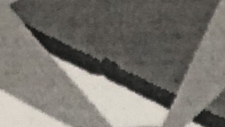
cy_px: 401
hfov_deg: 9.1
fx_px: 1366
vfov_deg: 5.0
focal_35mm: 229
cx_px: 378
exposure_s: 1/17
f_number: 1.8
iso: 64
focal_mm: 3.99
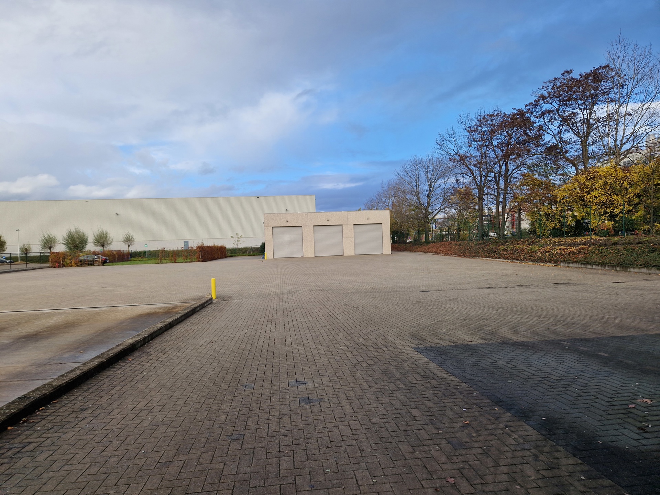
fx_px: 439
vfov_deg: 58.9
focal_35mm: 23
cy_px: 248
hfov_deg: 73.9
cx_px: 330
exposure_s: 1/612
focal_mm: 5.4
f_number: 1.8
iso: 50
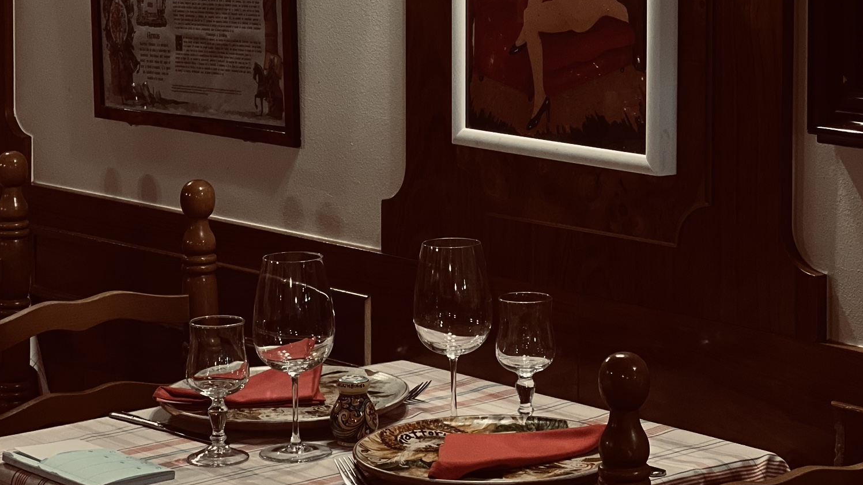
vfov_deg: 10.6
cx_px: 431
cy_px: -25
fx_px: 2586
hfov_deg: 18.9
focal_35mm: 113
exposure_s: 1/33
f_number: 2.8
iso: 320
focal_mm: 9
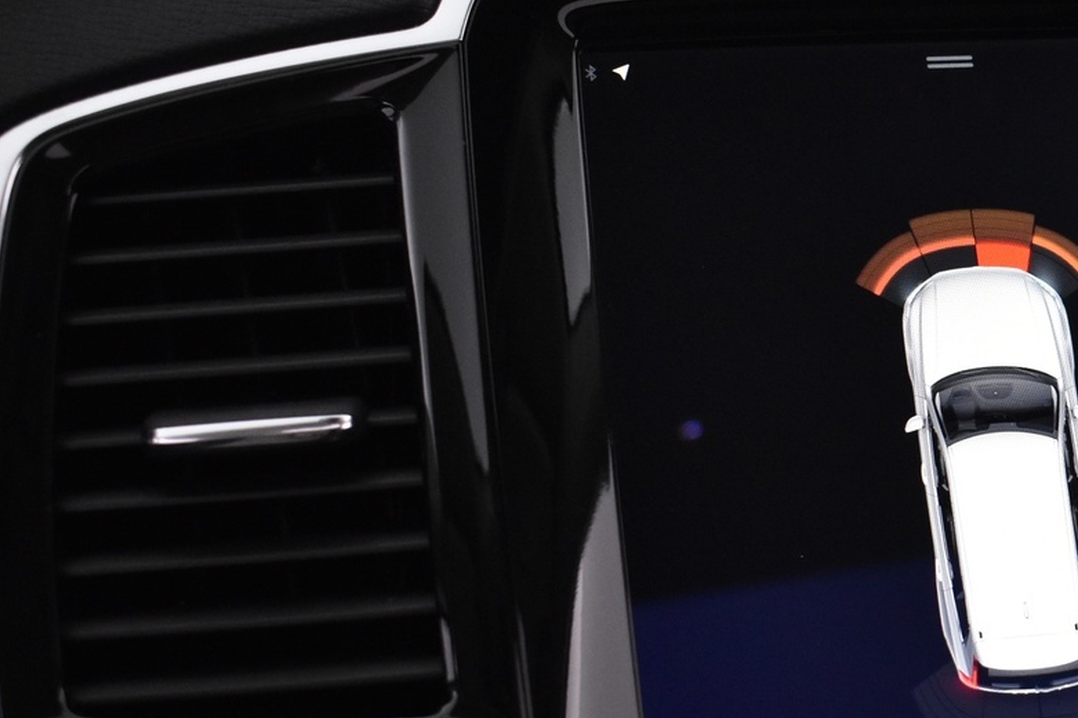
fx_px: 2515
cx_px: 893
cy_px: 565
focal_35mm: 84
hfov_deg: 23.8
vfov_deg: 16.1
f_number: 4
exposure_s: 1/40
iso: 2000
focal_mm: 27
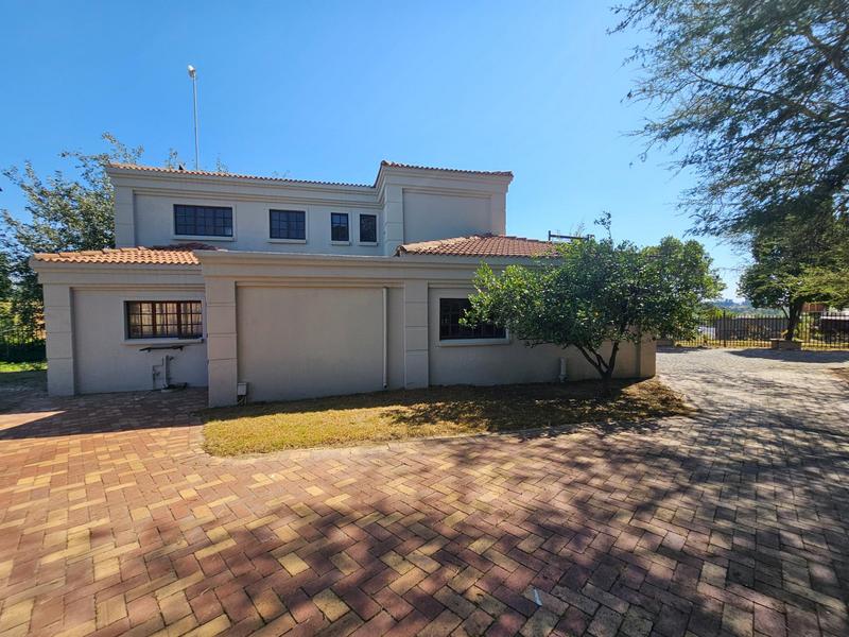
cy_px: 318
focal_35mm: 13
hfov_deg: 106.2
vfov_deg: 89.9
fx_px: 319
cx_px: 424
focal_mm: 2.2
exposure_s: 1/1497
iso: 50
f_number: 2.2
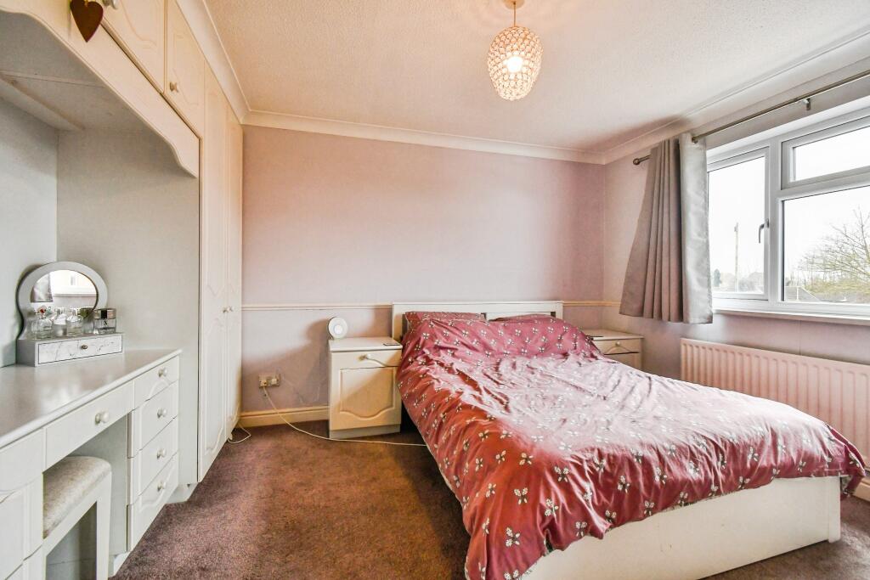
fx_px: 363
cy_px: 290
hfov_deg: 100.4
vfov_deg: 77.3
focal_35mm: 15
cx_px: 435
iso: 800
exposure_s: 1/60
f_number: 8
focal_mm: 10
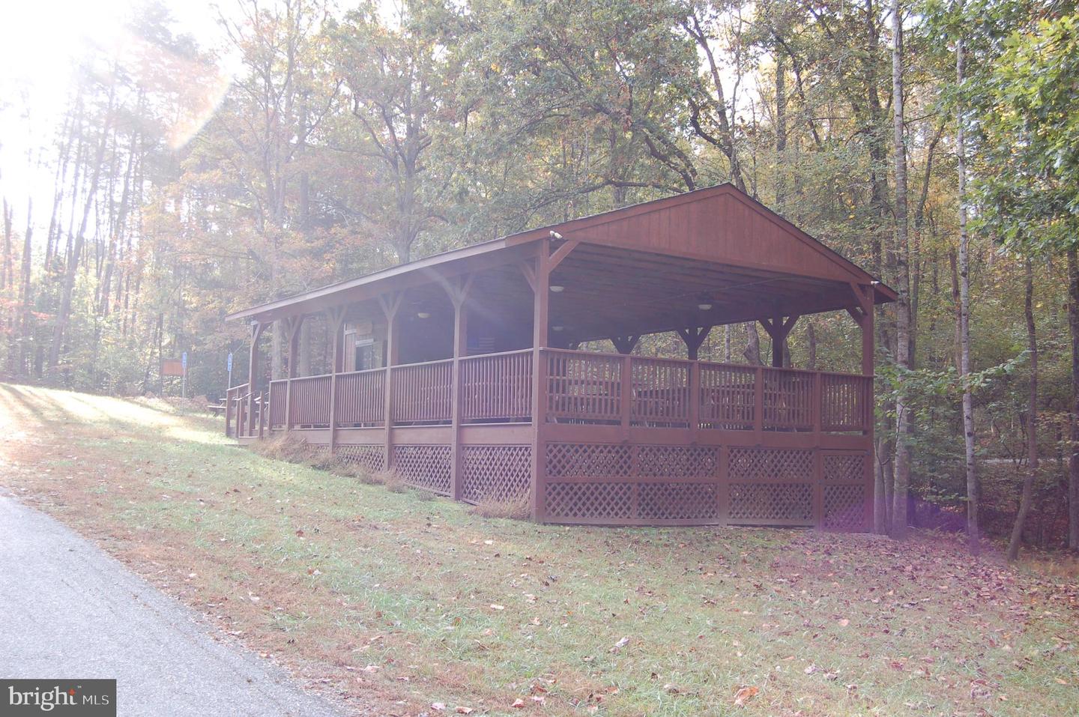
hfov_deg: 53.2
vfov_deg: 36.8
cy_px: 358
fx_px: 1078
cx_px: 540
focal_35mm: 36
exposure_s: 1/125
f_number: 5.6
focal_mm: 24
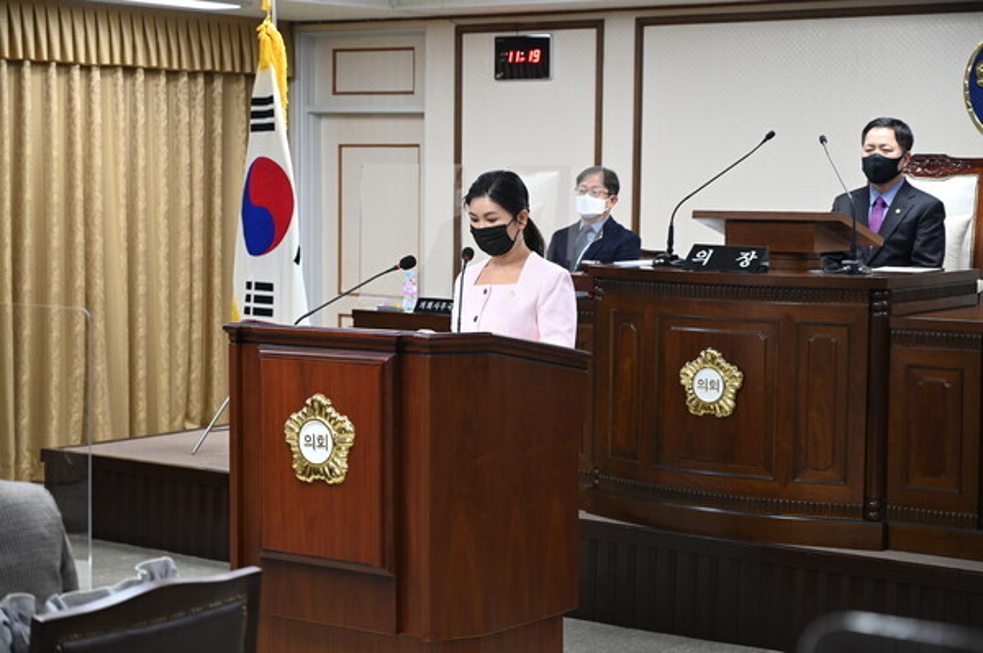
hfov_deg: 28.9
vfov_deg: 19.4
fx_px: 1910
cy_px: 326
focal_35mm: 70
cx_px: 492
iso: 1250
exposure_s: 1/80
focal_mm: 70
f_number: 4.5
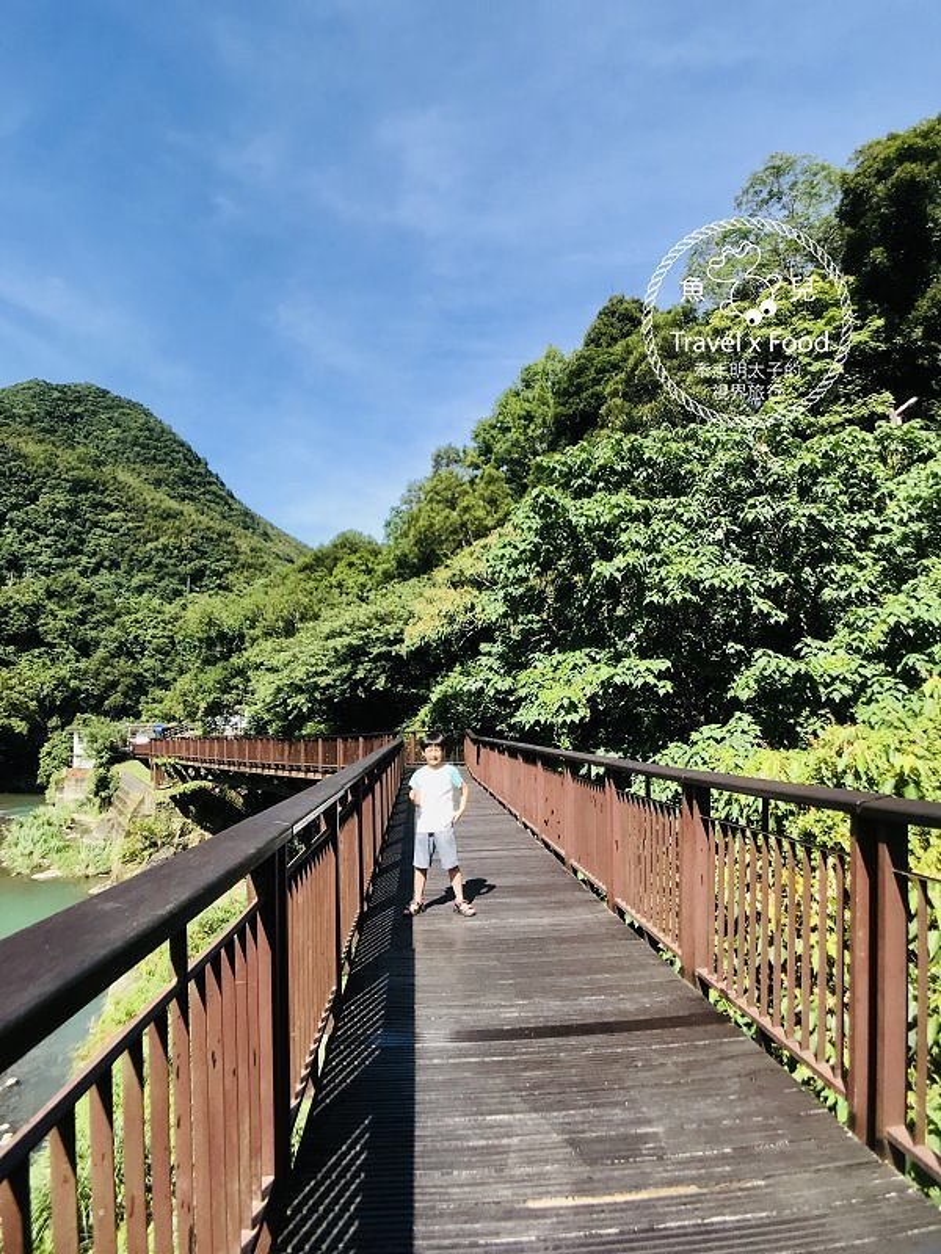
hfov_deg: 49.7
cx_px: 470
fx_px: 1015
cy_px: 627
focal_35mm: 28
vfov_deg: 63.4
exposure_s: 1/1114
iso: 20
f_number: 1.8
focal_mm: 3.99
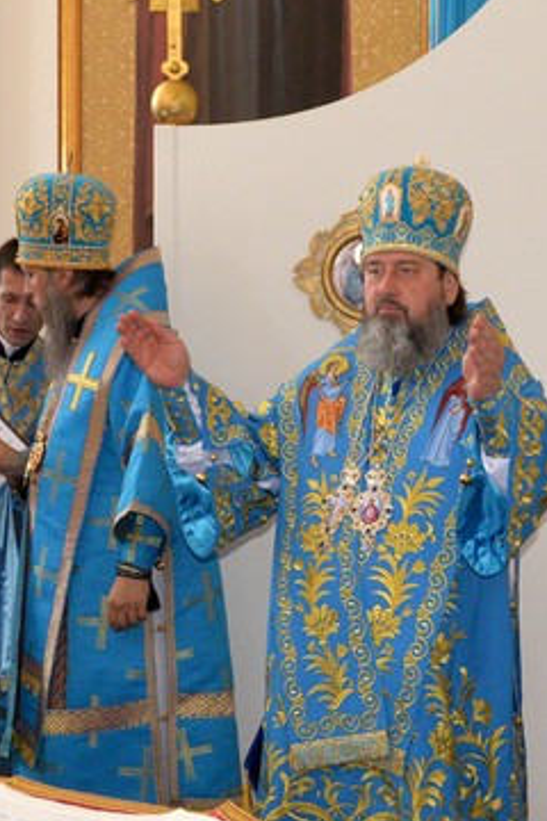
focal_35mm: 80
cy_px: 384
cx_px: 394
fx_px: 1823
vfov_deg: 25.4
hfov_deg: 17.0
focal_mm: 24
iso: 4000
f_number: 10
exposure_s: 1/200
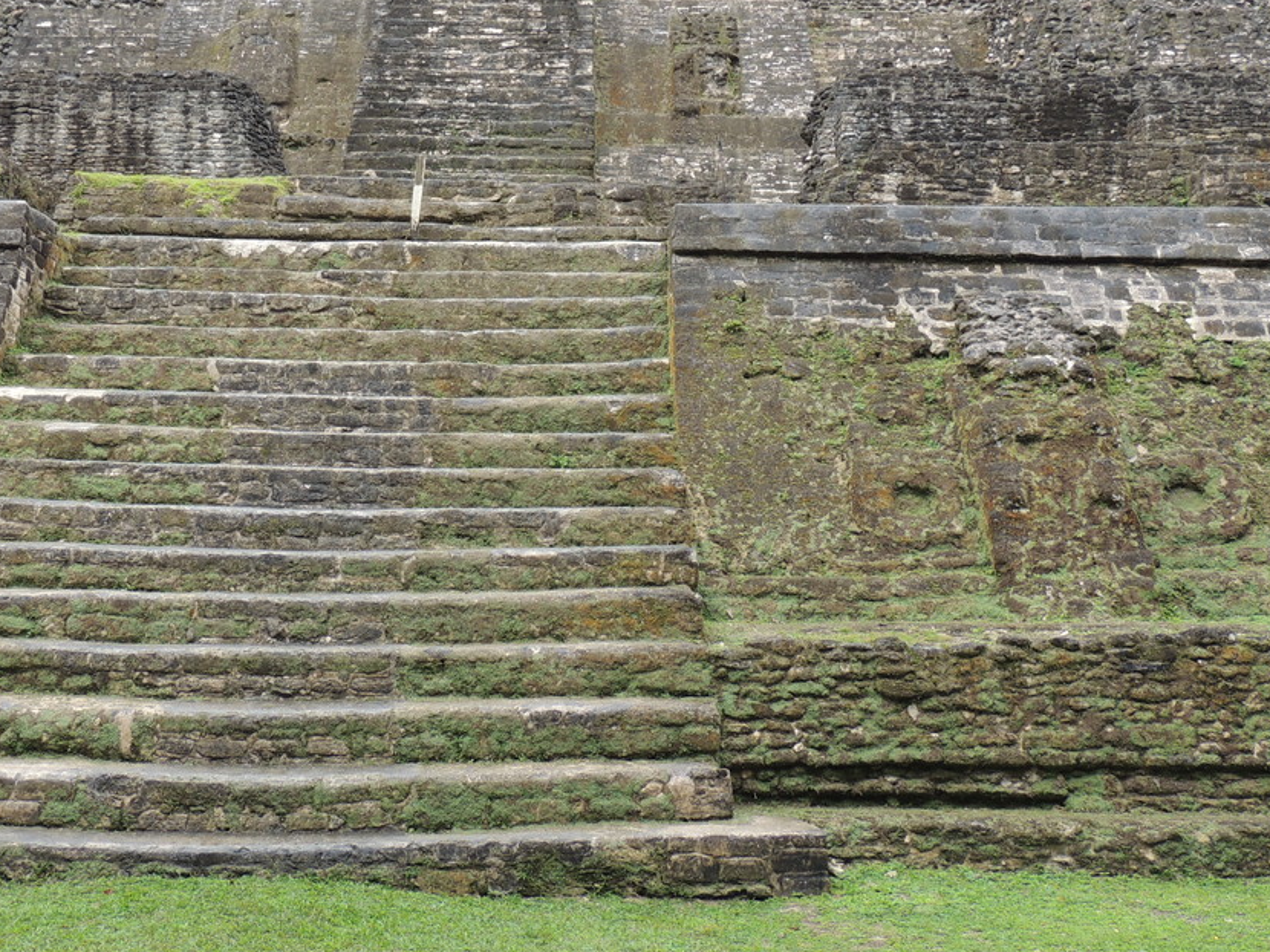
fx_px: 1981
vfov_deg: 26.7
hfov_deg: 35.3
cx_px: 454
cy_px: 242
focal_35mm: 54
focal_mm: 6.2
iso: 100
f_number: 3.3
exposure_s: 1/200
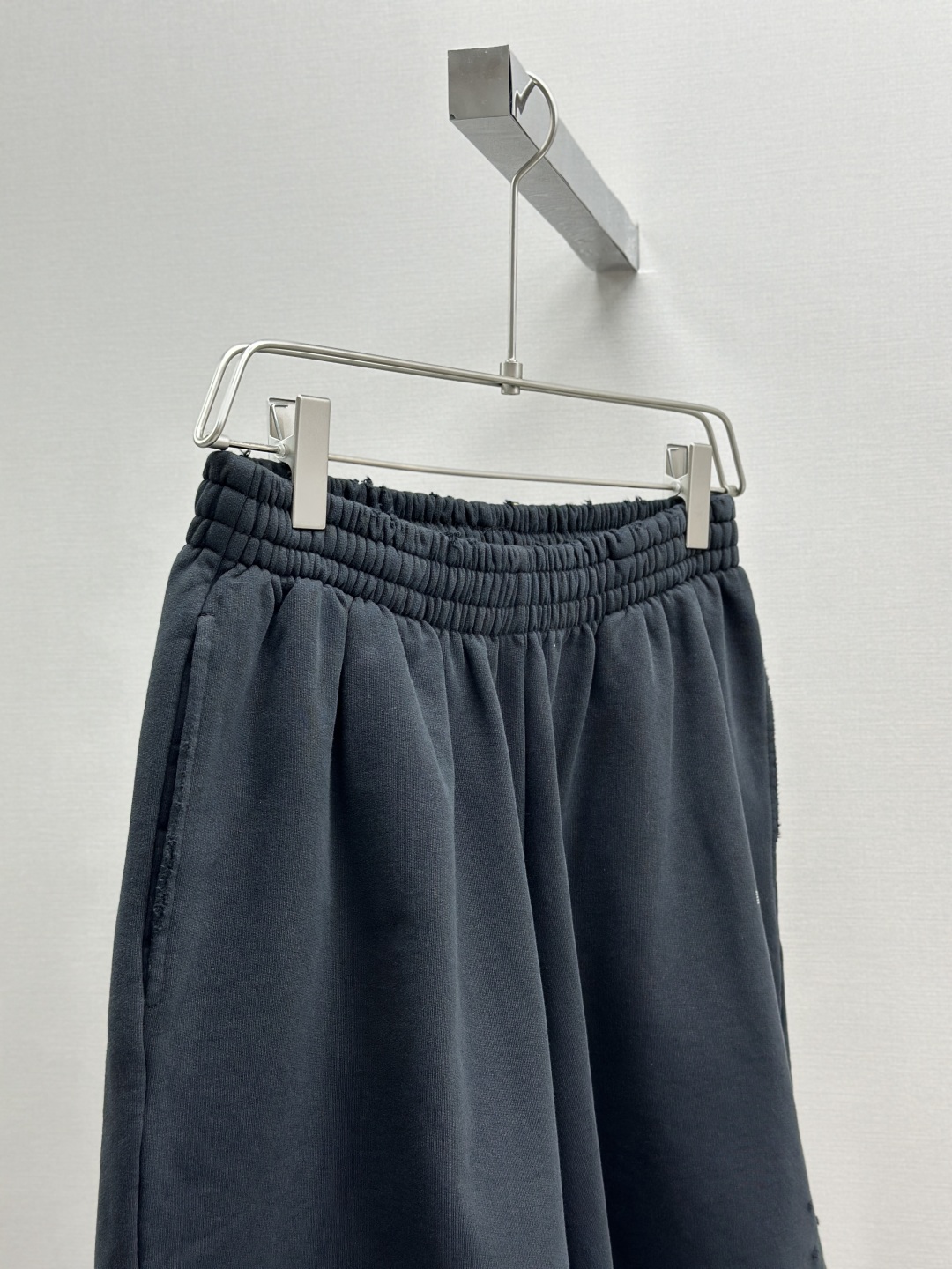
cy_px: 634
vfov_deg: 39.7
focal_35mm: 48
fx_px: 1760
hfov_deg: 30.3
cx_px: 476
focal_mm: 6.86
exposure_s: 1/109
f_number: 1.78
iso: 64
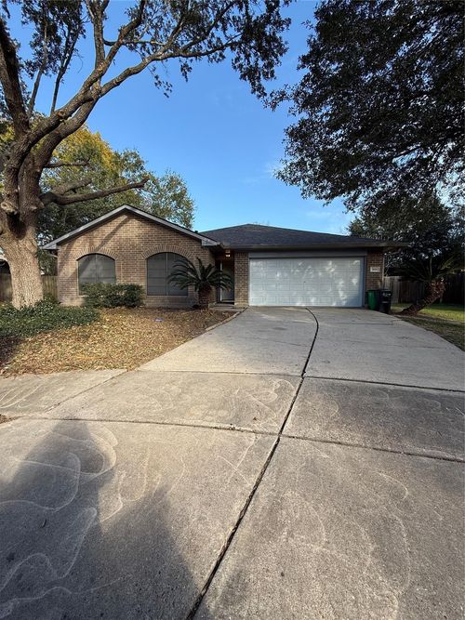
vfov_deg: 102.1
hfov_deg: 85.7
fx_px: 251
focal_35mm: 14
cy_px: 310
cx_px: 232
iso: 50
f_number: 2.2
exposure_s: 1/607
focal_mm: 2.22
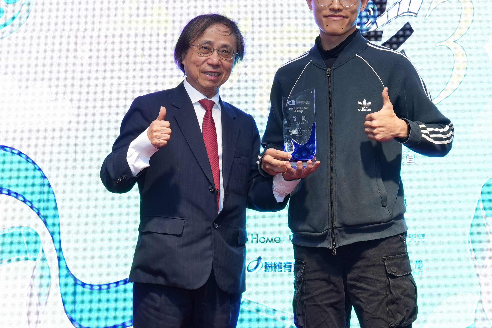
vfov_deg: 13.9
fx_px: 1339
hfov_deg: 20.8
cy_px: 108
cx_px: 291
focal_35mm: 98
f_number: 7.1
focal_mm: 45
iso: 800
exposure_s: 1/160
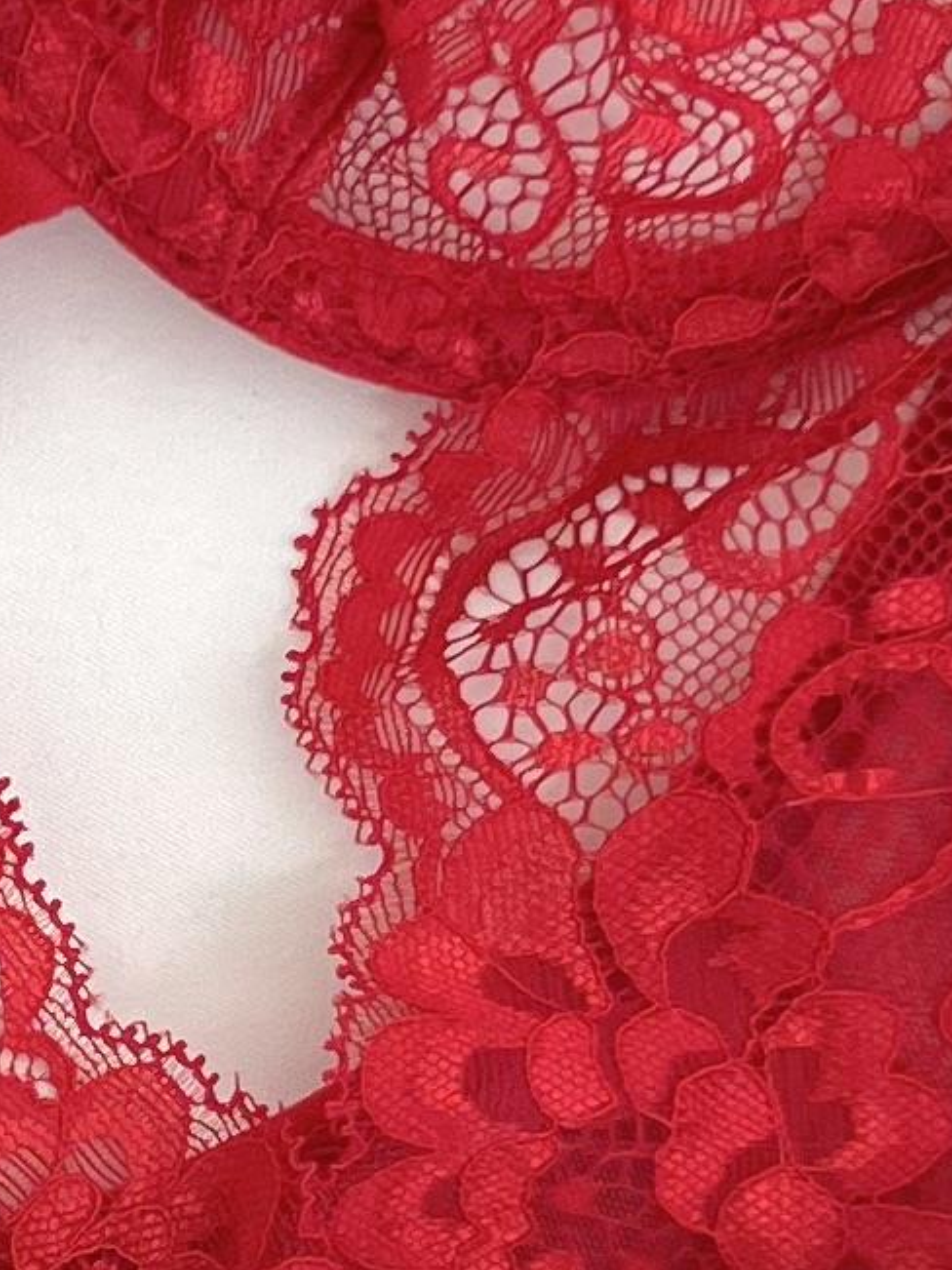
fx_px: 5906
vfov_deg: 12.2
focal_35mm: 161
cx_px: 78
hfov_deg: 9.2
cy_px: 1026
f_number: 1.5
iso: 40
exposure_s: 1/190
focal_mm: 5.7
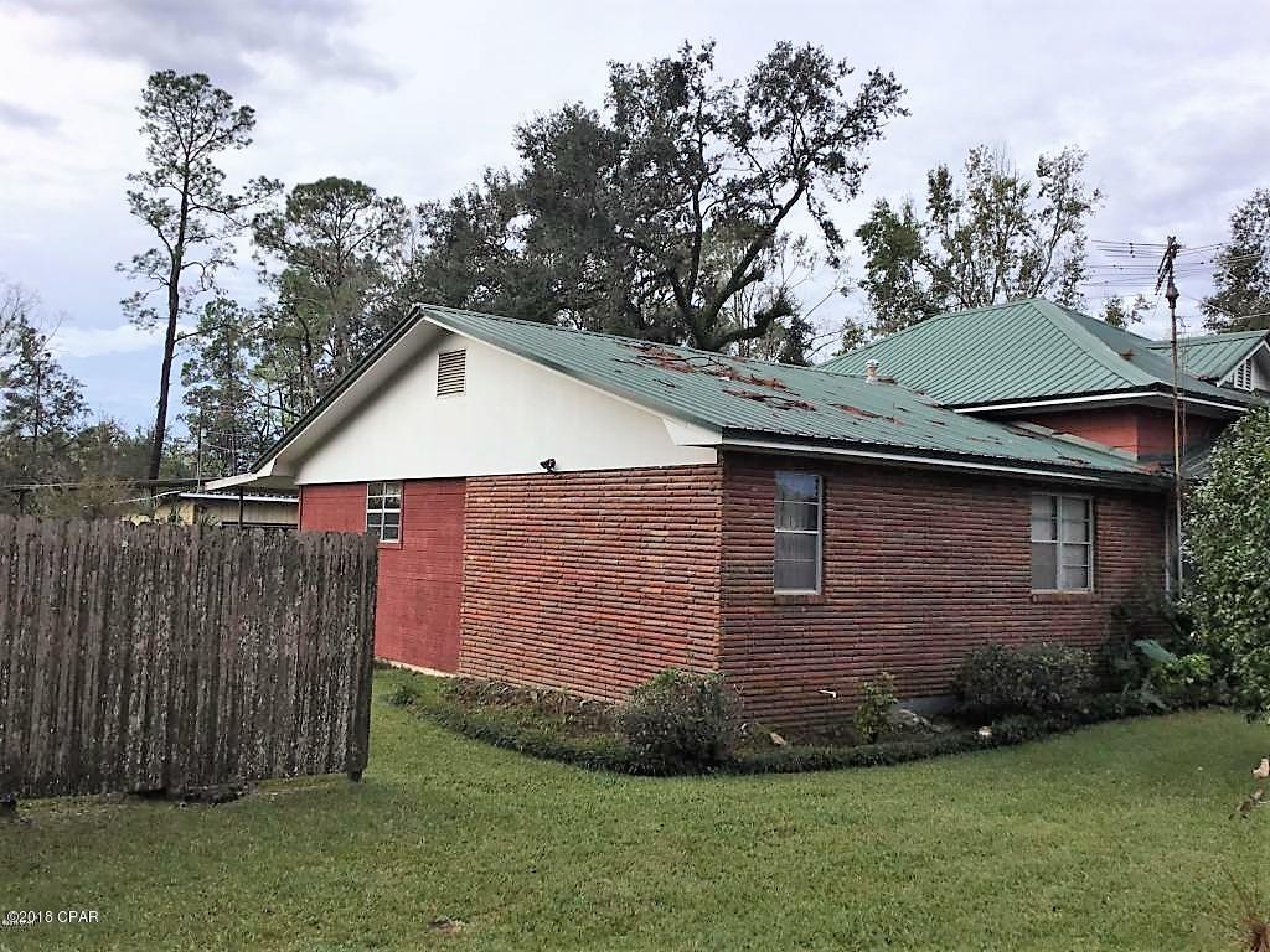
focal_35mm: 31
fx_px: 1137
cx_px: 635
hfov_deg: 58.4
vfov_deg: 45.4
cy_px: 476
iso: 25
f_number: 2.4
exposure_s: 1/754
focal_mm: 3.3
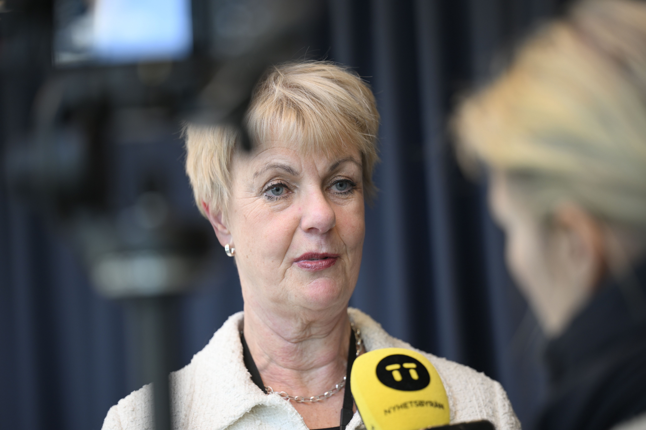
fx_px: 2153
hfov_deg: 17.1
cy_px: 215
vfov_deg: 11.4
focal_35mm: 120
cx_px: 323
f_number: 2.8
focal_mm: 120
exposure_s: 1/100
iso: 320
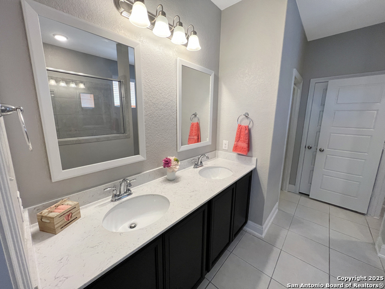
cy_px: 144
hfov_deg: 106.2
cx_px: 192
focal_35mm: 13
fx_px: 145
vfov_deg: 89.9
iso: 125
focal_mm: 1.57
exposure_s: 1/120
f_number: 1.8
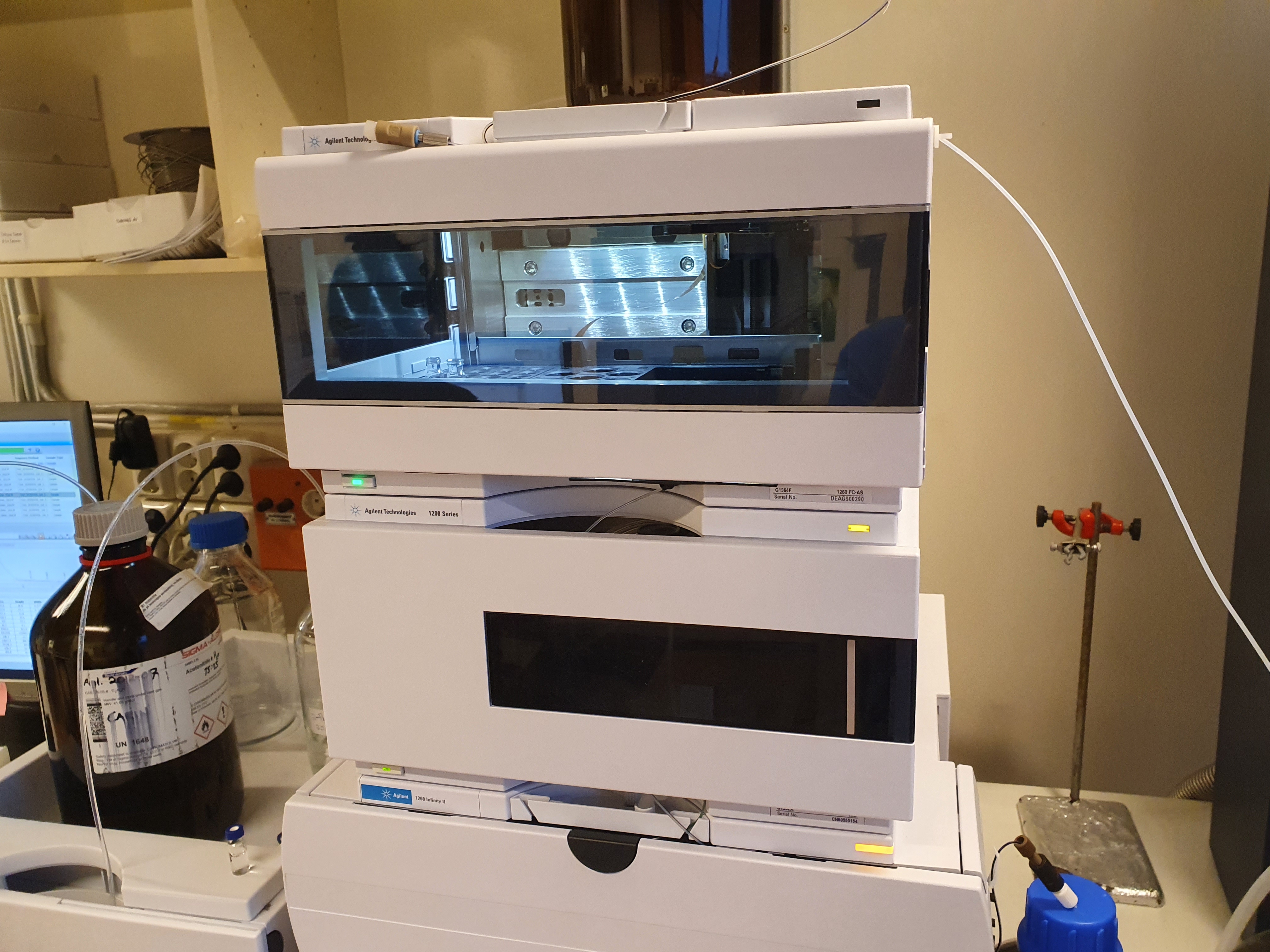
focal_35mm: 26
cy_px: 476
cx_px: 635
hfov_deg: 67.3
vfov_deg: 53.1
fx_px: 954
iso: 400
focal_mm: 4.32
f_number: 2.4
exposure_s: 1/50
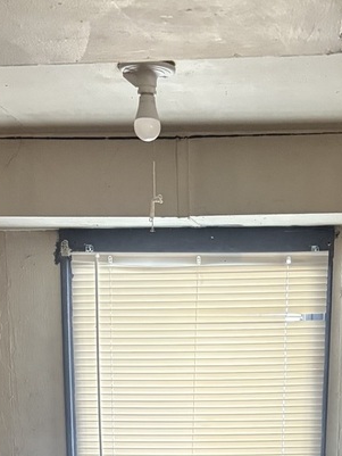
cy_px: 578
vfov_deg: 24.5
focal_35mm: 70
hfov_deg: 21.0
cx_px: 225
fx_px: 922
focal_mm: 5.96
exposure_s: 1/60
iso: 400
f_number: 1.6
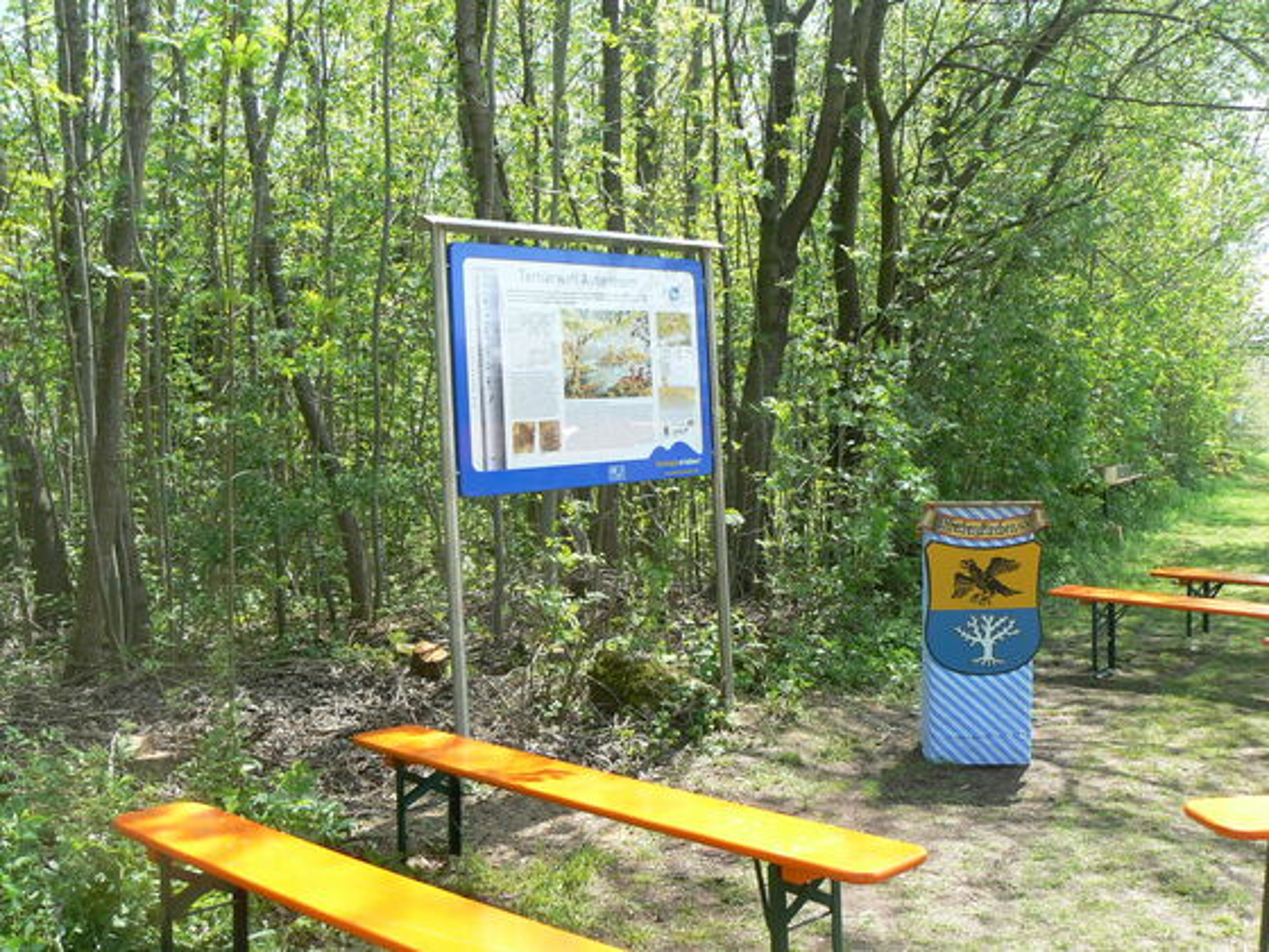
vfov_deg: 39.7
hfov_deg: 51.4
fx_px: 1320
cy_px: 476
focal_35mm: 36
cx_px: 634
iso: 80
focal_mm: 6
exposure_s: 1/125
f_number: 5.6
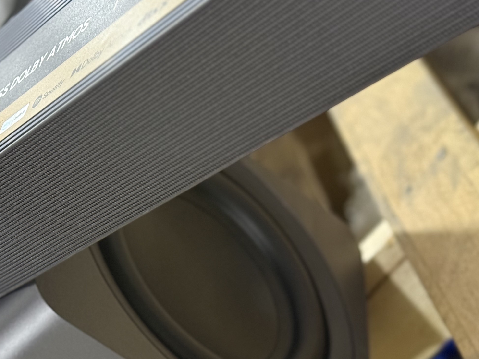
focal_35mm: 99
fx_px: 1370
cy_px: 231
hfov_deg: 19.3
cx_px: 16
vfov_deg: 14.9
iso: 400
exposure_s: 1/25
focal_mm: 6.76
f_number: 1.78
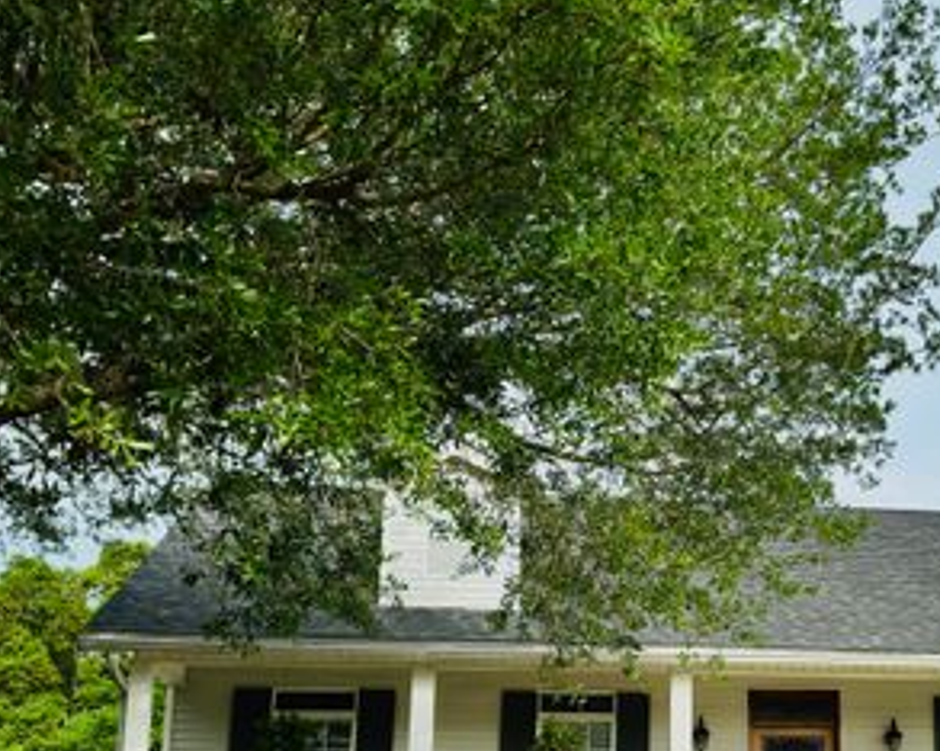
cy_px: 563
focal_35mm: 50
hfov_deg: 36.0
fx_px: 1390
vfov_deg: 29.7
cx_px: 760
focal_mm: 6.86
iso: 100
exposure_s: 1/4854
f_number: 1.78
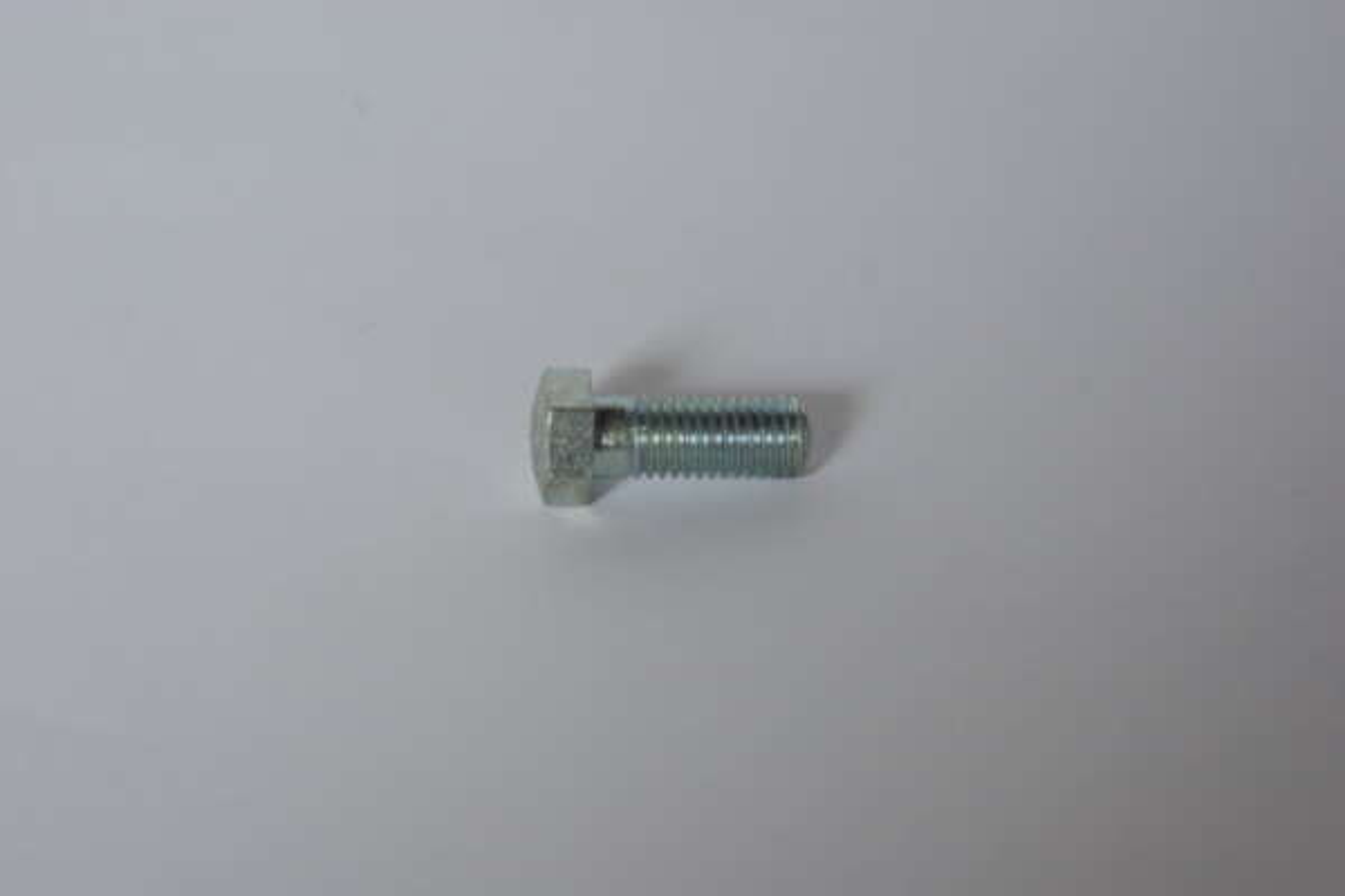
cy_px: 448
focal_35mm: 120
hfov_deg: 17.1
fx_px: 4483
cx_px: 672
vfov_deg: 11.4
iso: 800
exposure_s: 1/125
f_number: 8
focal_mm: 80
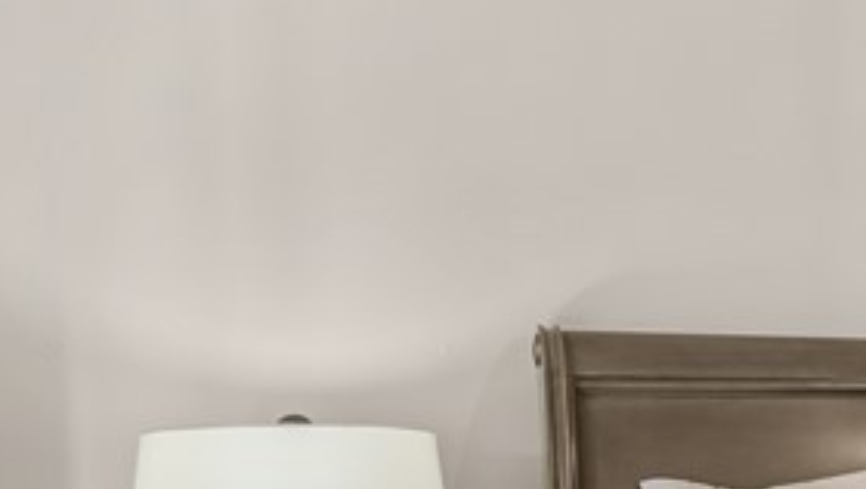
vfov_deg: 17.3
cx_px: 1522
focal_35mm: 69
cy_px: 443
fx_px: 1586
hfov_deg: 21.4
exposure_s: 10
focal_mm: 17
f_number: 10
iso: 100
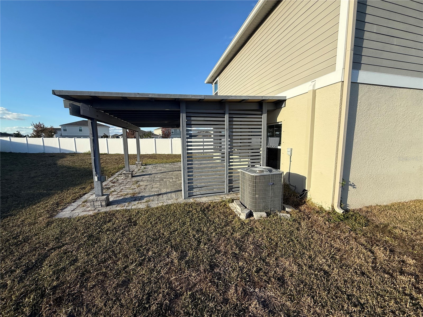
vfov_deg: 85.7
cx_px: 212
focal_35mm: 14
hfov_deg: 102.1
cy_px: 158
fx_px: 171
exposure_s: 1/1339
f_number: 2.2
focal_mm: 2.22
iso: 50
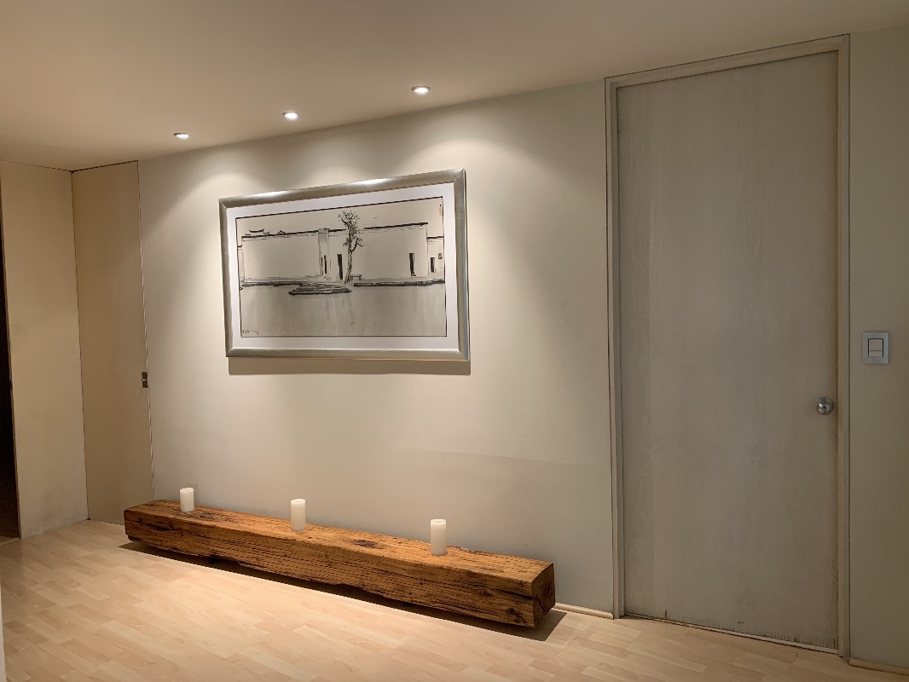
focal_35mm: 26
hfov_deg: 67.3
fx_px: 683
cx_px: 454
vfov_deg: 53.1
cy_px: 341
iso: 125
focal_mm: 4.25
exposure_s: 1/60
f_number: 1.8
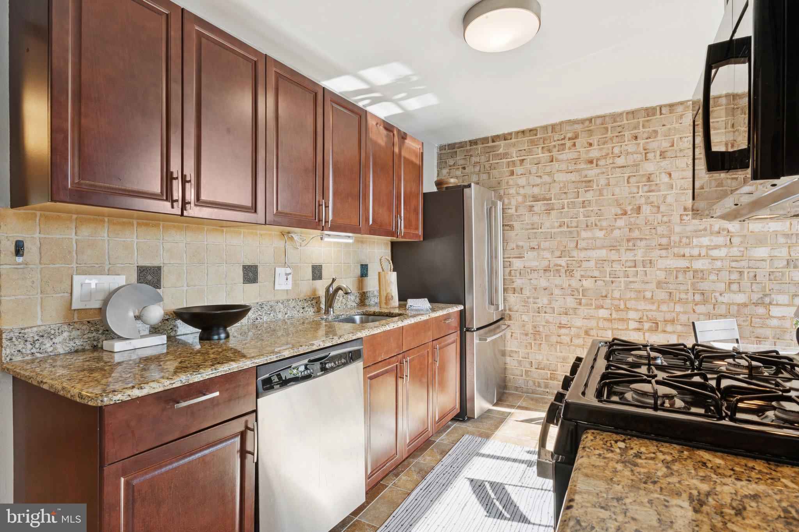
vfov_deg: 67.4
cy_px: 266
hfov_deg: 90.0
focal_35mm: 18
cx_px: 400
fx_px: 399
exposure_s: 1/25
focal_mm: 12
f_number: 9
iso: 200
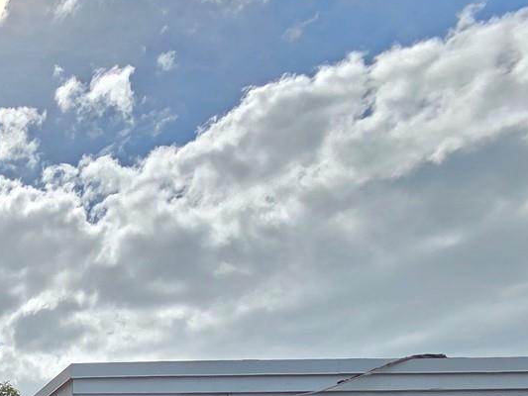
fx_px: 595
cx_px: -195
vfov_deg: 27.0
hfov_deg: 32.4
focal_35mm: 39
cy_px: 581
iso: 50
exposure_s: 1/2436
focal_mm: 2.2
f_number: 2.2
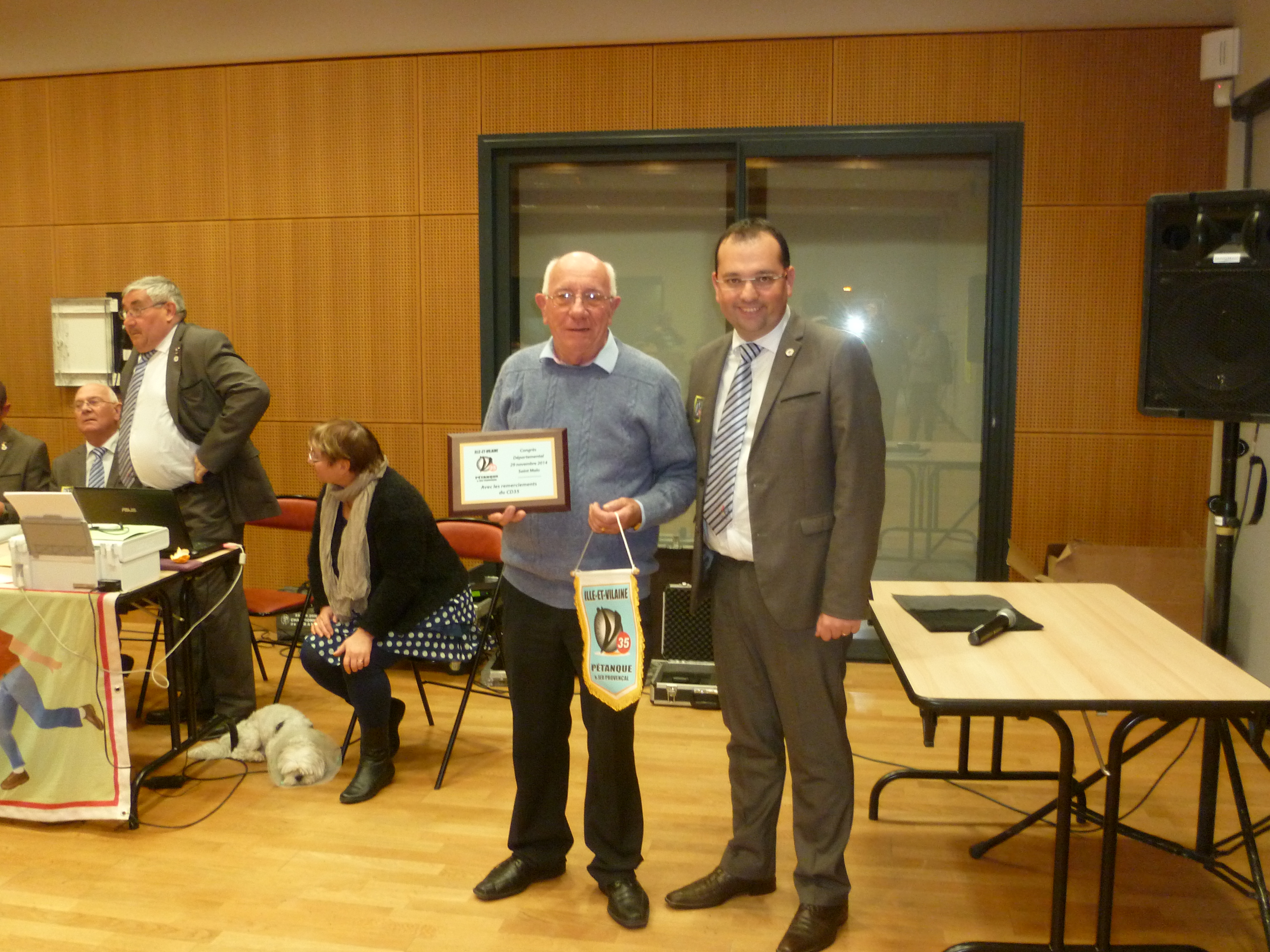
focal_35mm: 32
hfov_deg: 56.8
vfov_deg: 44.2
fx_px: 1174
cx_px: 635
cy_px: 476
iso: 320
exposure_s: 1/30
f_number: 3
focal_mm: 5.7
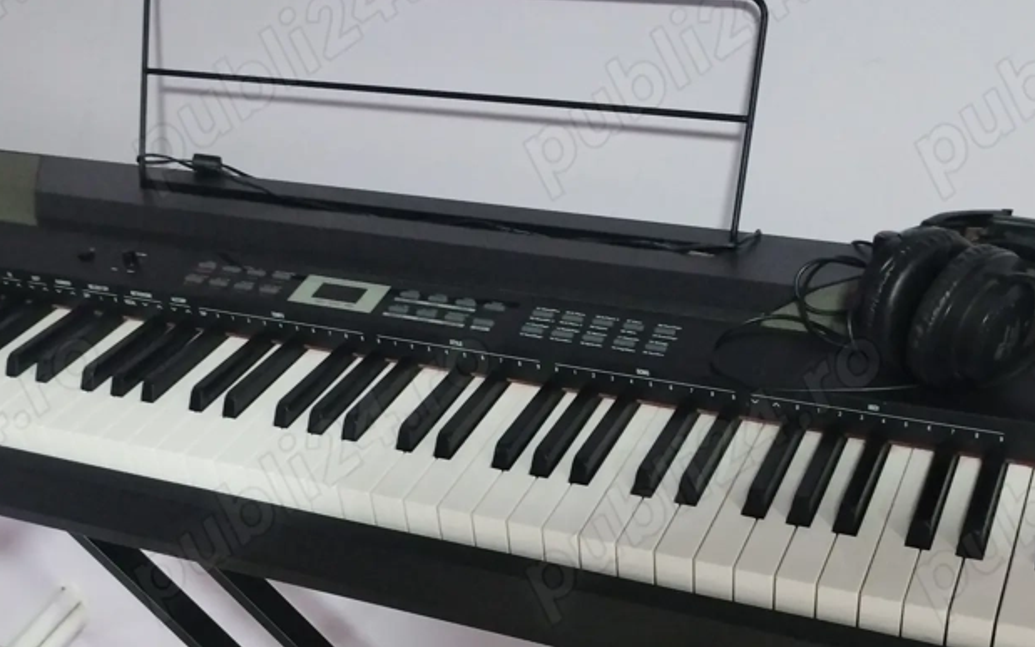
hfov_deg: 41.8
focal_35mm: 48
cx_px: 505
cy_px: 502
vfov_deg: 26.5
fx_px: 1354
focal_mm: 4.27
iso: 1719
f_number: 1.8
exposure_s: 1/25
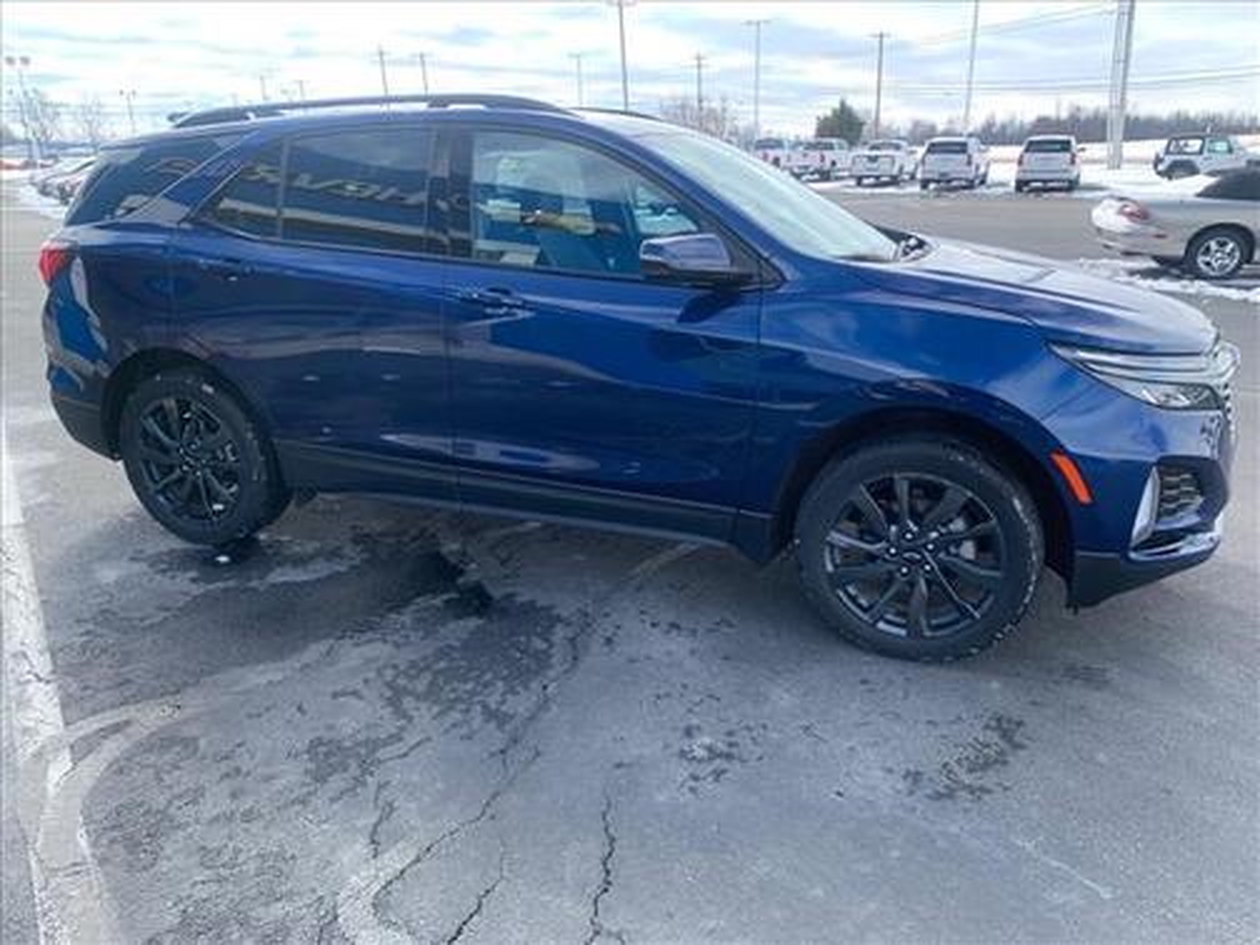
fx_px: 946
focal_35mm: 26
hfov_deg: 67.3
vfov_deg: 53.1
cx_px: 630
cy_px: 472
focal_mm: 4.25
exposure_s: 1/558
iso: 25
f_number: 1.8
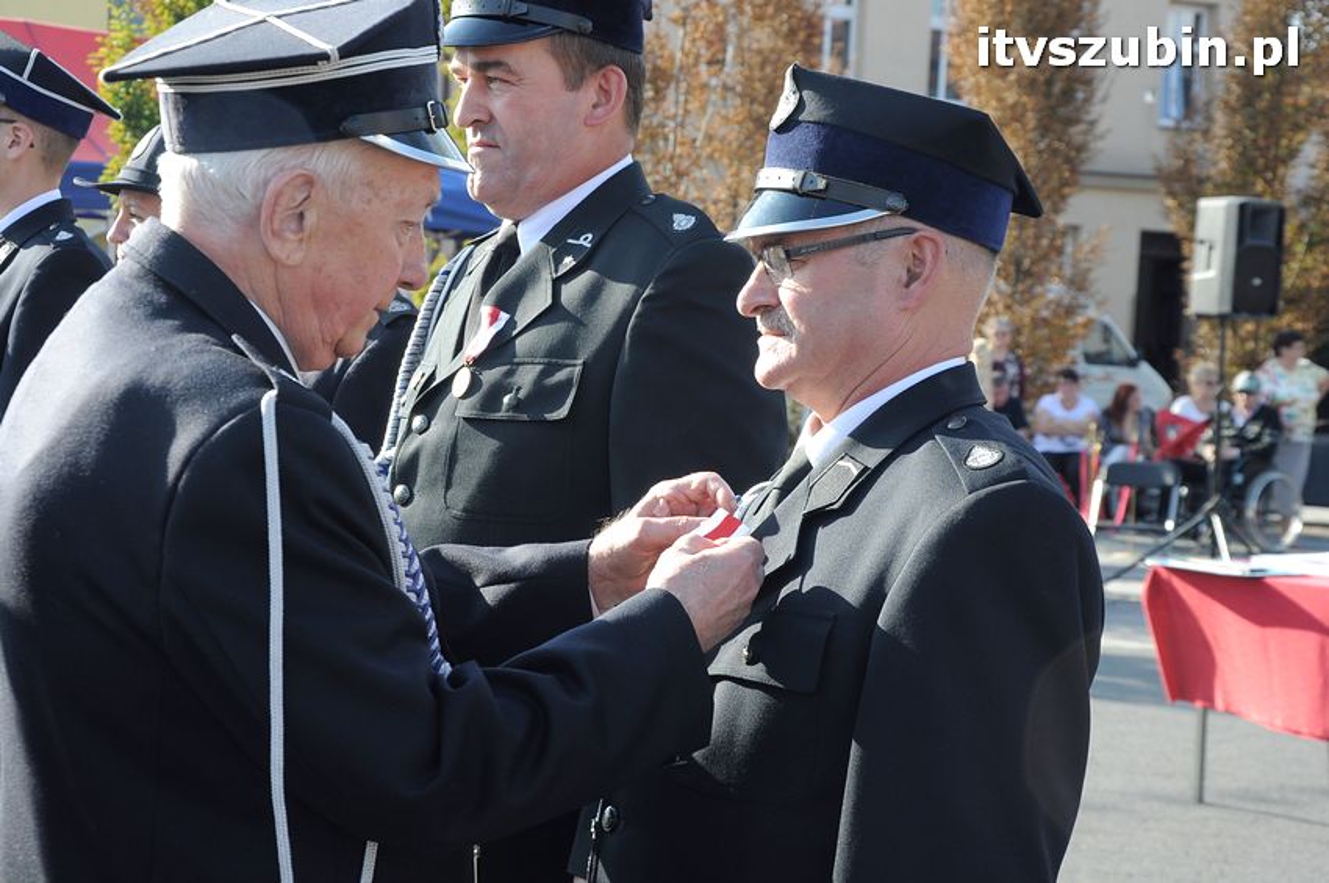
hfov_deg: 28.1
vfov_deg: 18.9
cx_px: 664
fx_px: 2655
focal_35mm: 72
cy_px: 442
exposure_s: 1/250
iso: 400
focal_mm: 48
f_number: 8
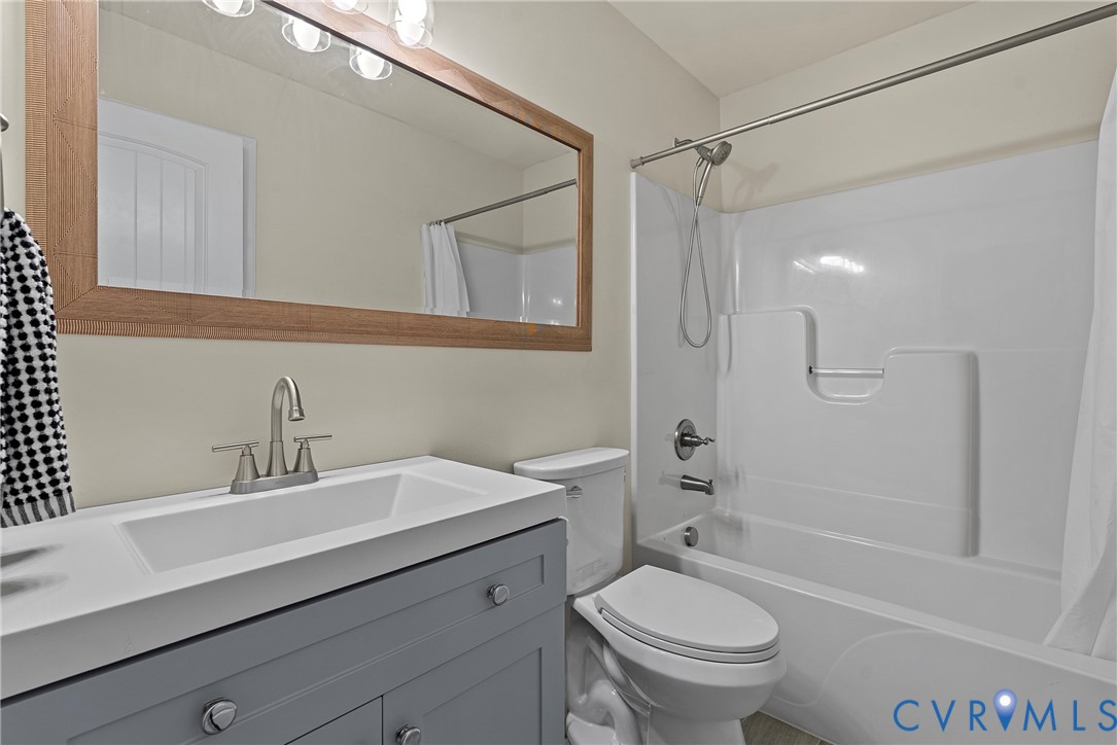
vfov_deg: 73.8
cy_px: 372
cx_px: 558
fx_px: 497
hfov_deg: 96.7
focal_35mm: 16
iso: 800
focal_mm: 16
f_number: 8
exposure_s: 1/3
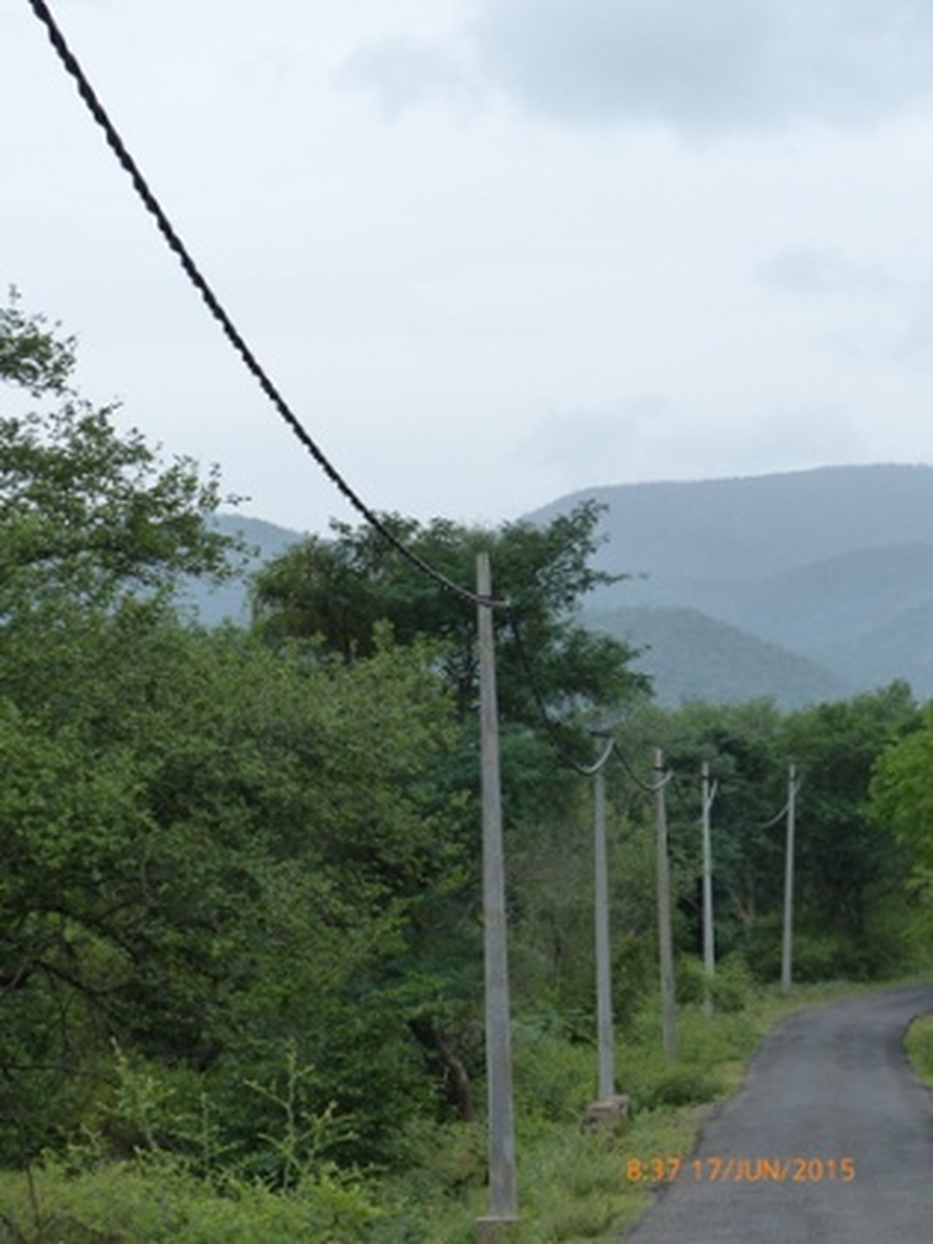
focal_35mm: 126
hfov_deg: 11.8
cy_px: 622
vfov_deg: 15.6
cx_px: 466
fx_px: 4528
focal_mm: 22.6
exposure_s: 1/400
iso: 160
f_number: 4
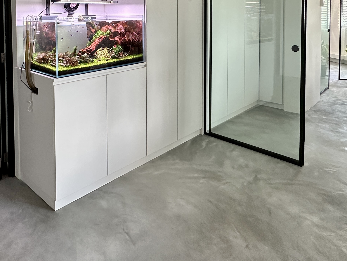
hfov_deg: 59.0
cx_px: 126
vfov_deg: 42.8
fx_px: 301
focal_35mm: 30
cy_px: 25
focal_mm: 2.22
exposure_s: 1/99
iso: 200
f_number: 2.2
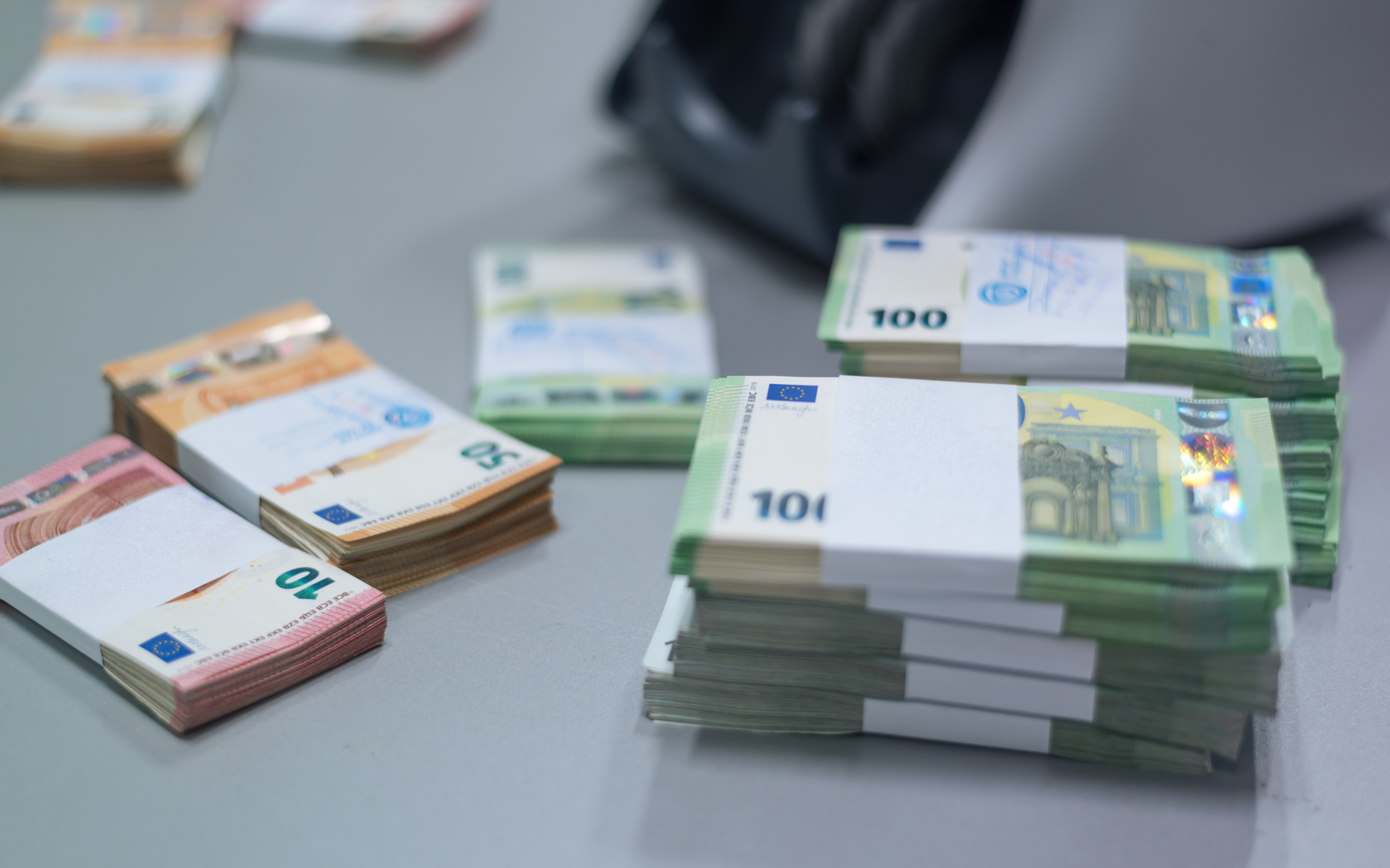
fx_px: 947
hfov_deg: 72.6
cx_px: 687
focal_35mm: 25
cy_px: 404
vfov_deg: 49.2
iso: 1400
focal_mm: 24
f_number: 5.6
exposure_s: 1/80
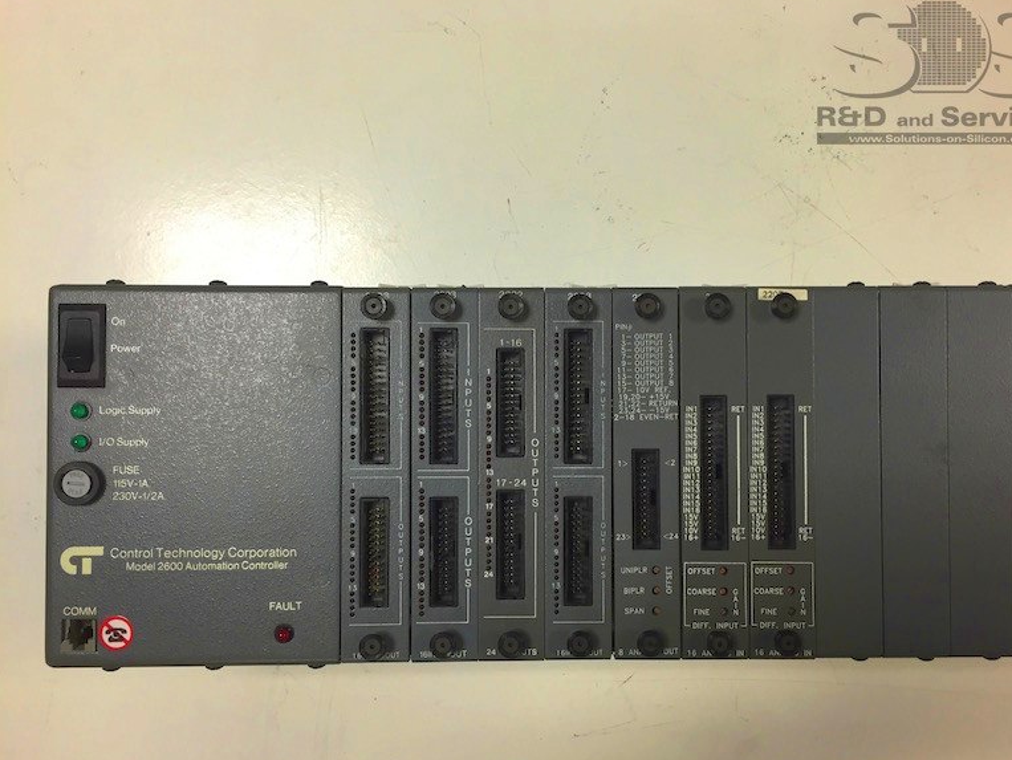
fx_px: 907
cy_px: 394
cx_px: 538
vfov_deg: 45.5
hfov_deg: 58.3
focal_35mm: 31
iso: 64
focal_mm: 4.15
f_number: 2.2
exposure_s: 1/33
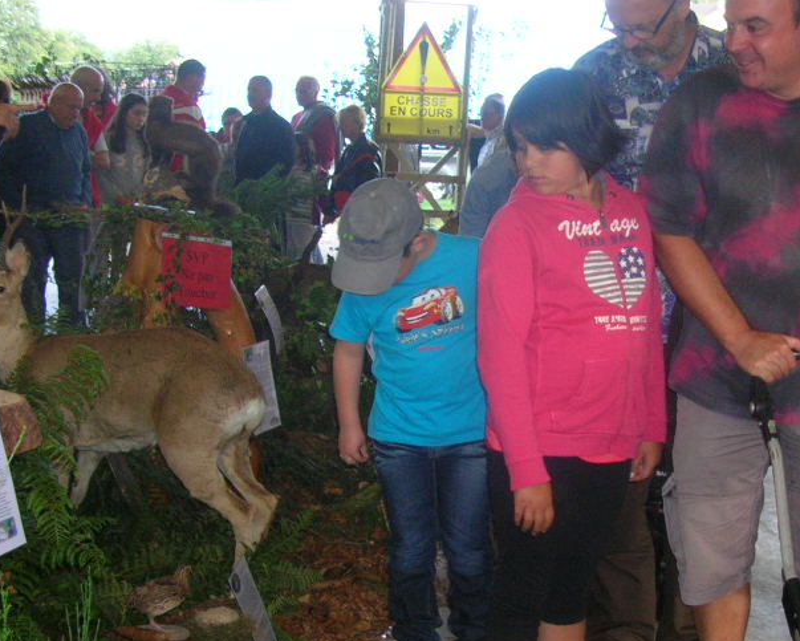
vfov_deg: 26.1
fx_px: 1374
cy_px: 435
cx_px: 589
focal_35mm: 58
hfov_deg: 31.9
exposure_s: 1/60.1
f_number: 2.8
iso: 110
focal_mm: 5.8
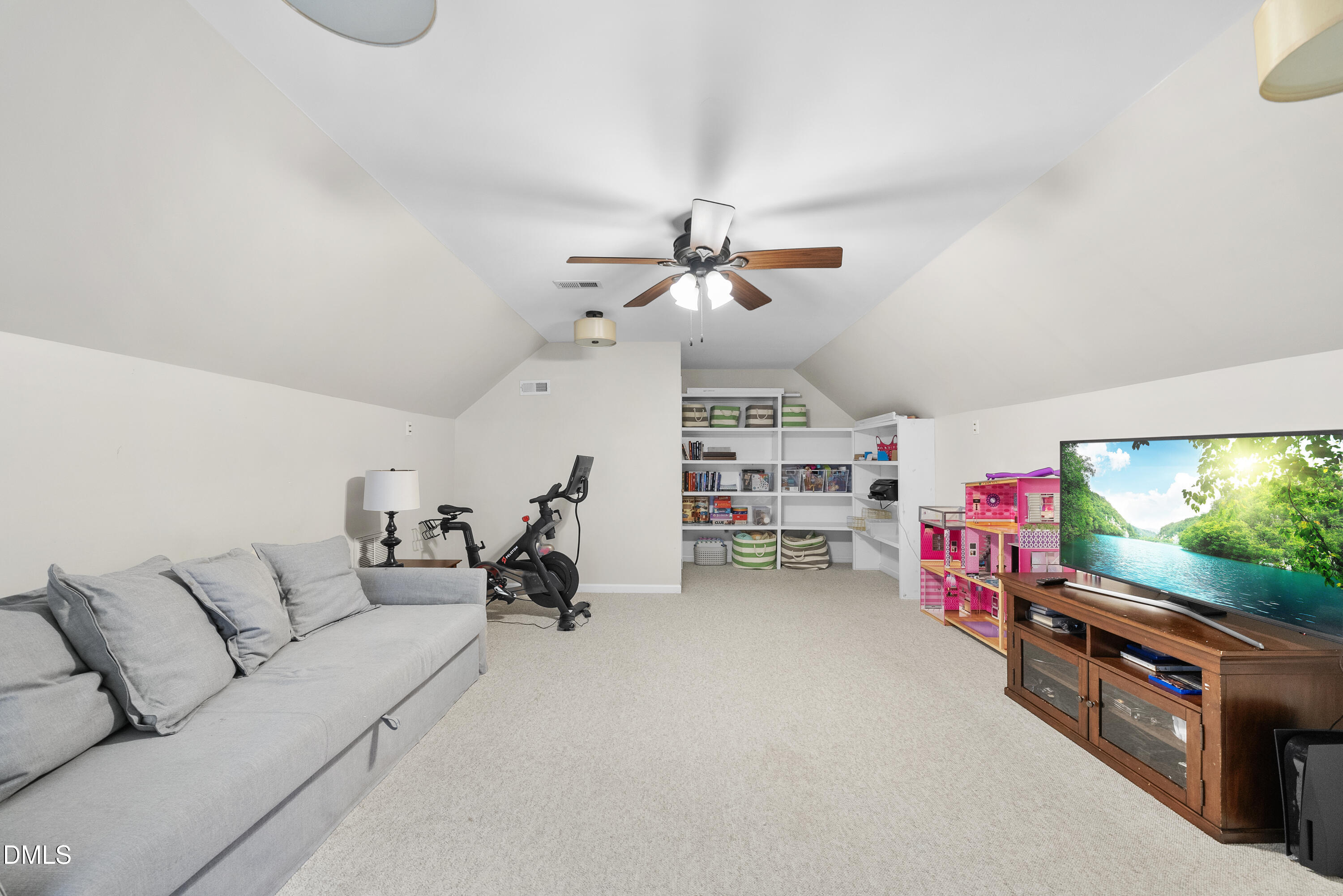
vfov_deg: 85.5
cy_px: 448
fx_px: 485
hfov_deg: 108.3
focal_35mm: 13
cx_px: 672
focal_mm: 13
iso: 800
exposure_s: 1/2.5
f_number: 7.1
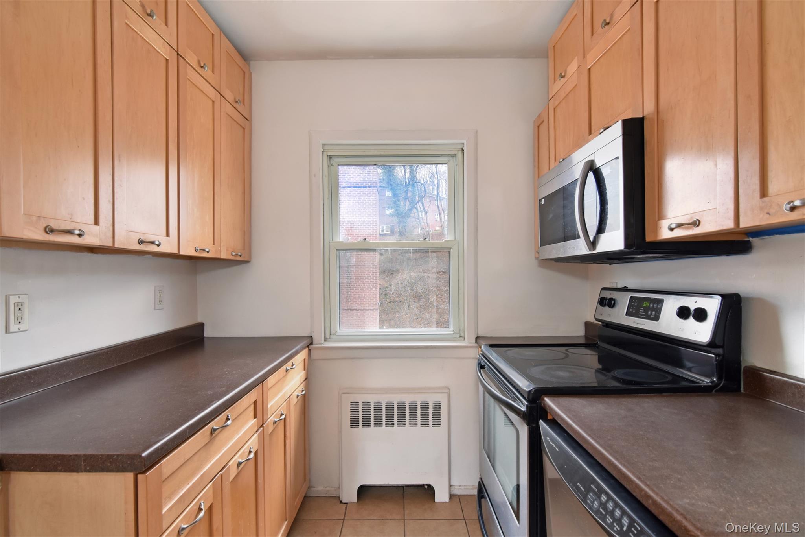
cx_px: 402
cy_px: 268
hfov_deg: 95.0
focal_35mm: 16
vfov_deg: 72.0
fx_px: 369
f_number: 9
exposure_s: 1/20
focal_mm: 11
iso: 640
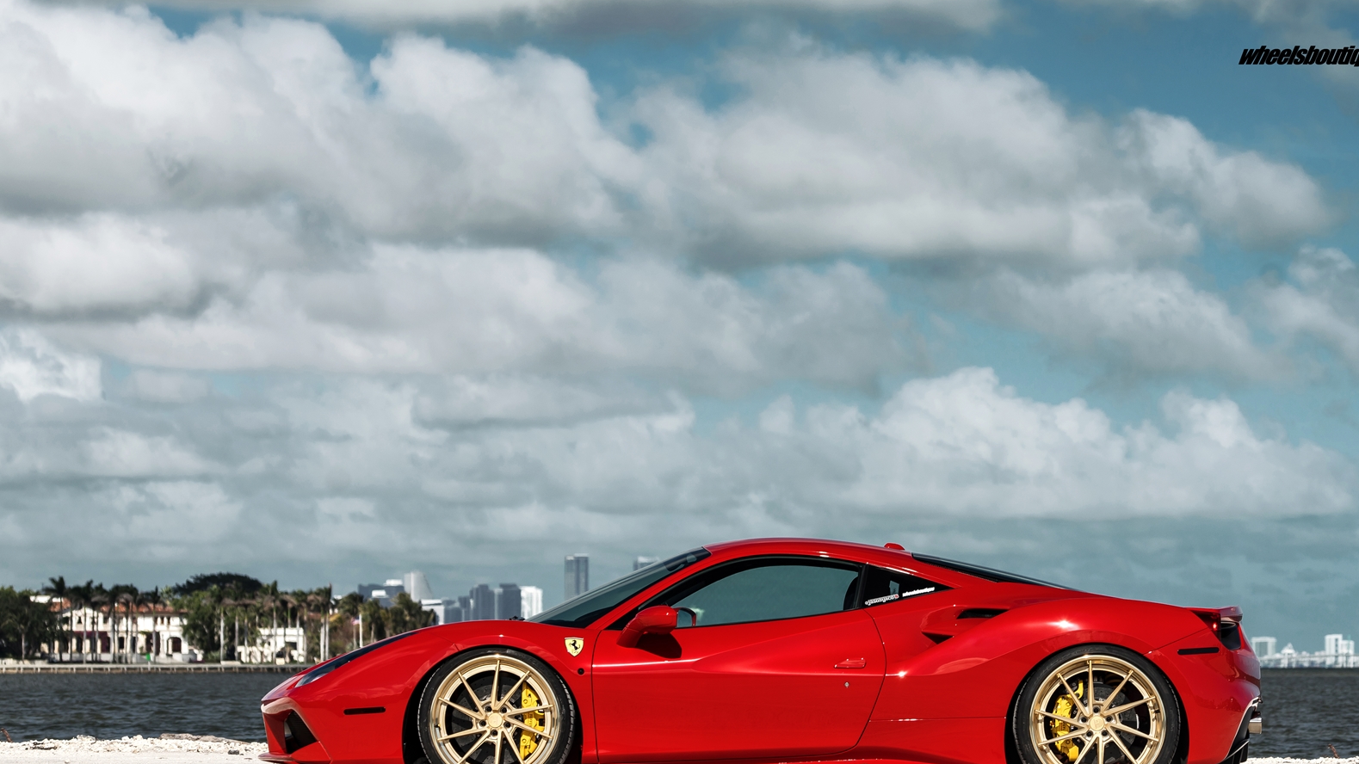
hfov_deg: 15.9
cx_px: 761
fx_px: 4865
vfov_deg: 9.0
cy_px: 514
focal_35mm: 135
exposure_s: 1/200
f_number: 6.3
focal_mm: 106
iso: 64
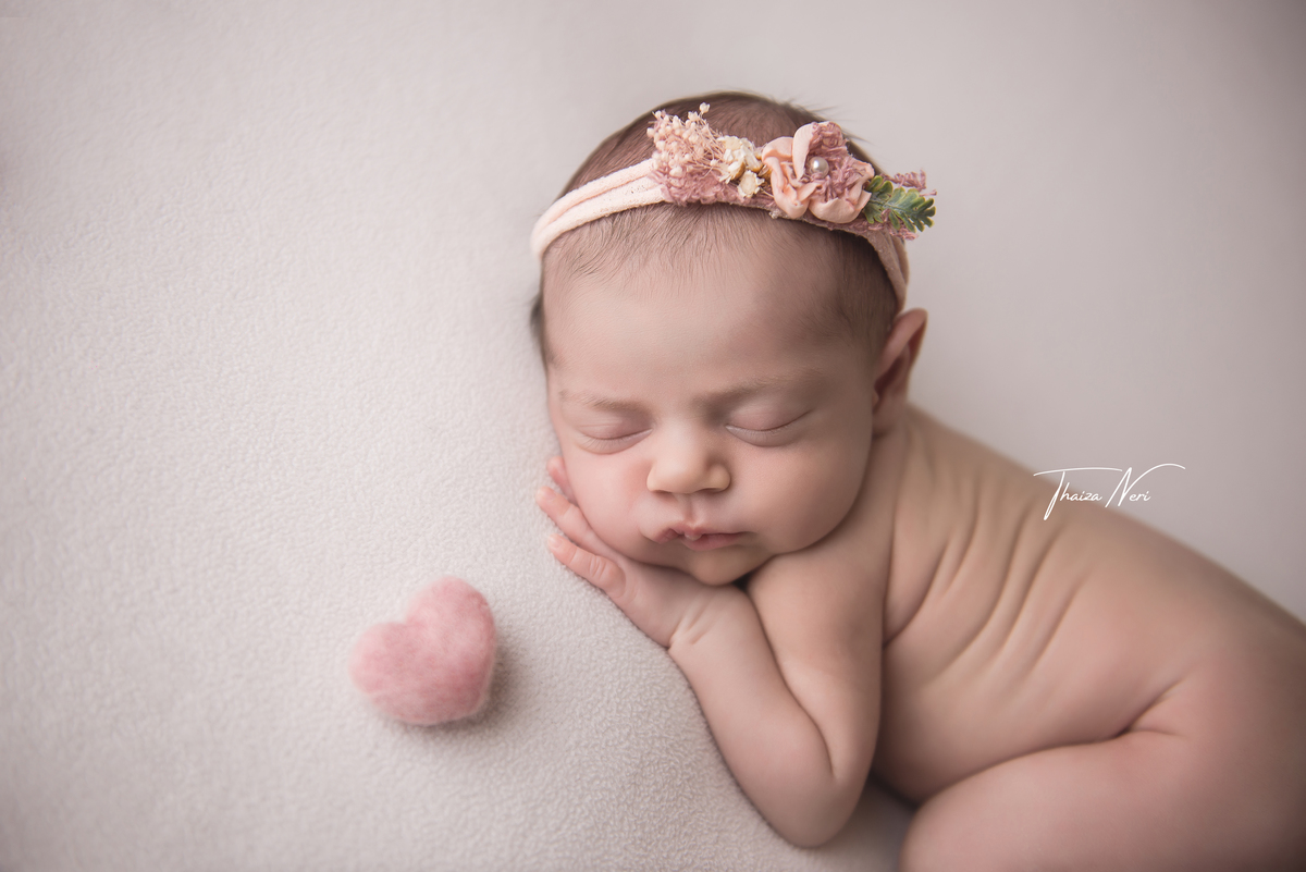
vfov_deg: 30.5
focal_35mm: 44
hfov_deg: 44.5
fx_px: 1597
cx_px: 653
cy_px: 436
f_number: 2.8
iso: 125
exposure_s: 1/160
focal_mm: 44
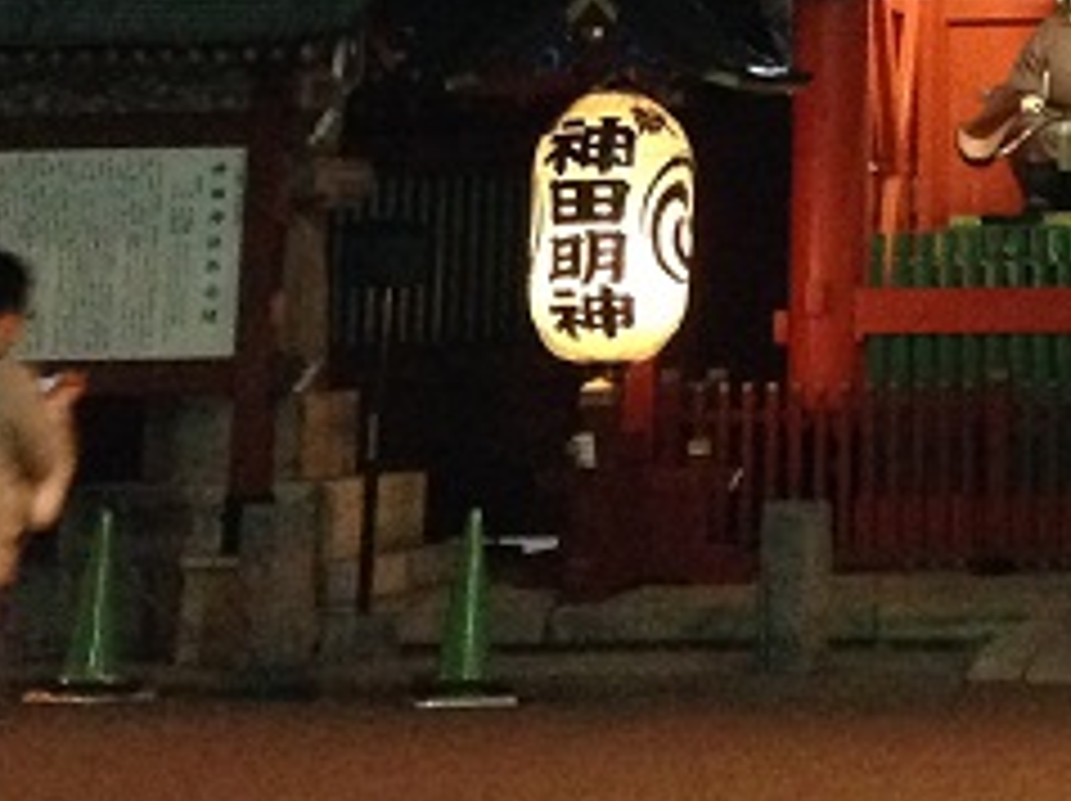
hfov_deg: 14.1
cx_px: 1296
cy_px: -668
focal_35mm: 136
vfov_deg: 10.2
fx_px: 4204
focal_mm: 4.12
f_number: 2.4
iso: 500
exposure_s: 1/16
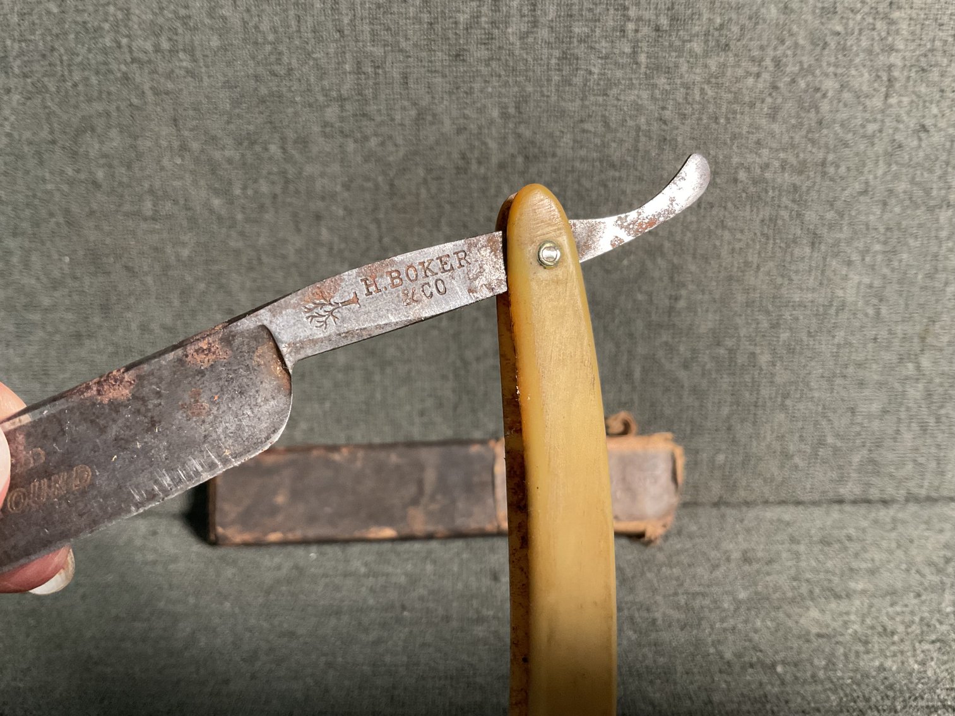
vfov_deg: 48.2
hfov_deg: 61.7
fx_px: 800
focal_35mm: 29
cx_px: 478
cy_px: 358
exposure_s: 1/60
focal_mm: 3
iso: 125
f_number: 1.8
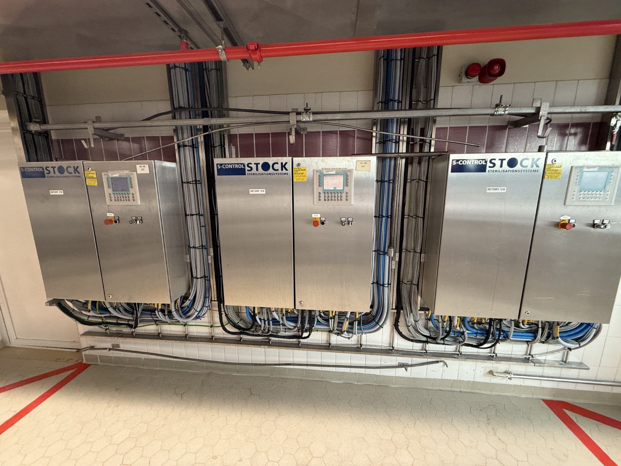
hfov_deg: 102.1
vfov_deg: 85.7
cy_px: 233
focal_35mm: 14
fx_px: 251
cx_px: 310
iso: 320
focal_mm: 2.22
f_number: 2.2
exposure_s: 1/50
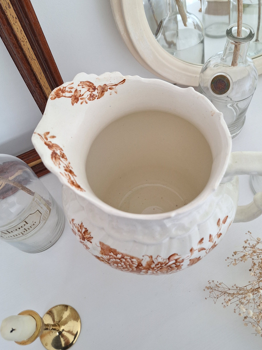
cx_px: 146
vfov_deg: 63.4
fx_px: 283
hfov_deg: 49.7
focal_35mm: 28
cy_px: 163
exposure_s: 1/50
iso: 200
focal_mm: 5.54
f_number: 1.8
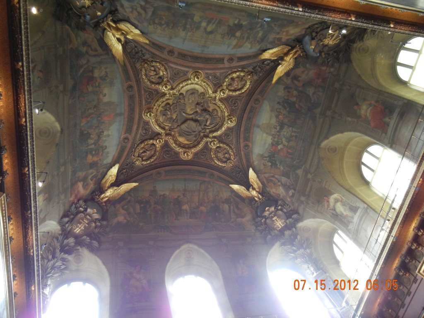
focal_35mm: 30
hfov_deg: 60.0
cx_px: 212
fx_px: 367
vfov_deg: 46.8
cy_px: 159
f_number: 3.5
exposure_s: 1/16
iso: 400
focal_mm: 5.4
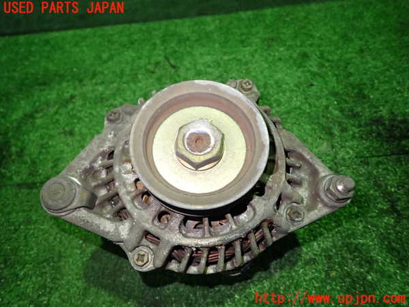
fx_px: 295
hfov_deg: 69.4
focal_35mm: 25
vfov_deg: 54.9
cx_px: 204
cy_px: 154
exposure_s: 1/30
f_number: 2
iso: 320
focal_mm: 4.5
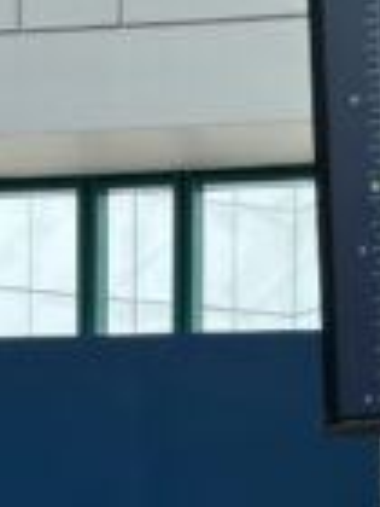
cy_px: 688
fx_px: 2518
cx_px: 490
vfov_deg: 11.2
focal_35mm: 172
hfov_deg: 8.5
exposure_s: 1/248
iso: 64
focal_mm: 6.86
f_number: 1.78
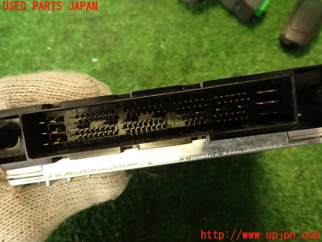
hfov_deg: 69.4
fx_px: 233
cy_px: 121
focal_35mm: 25
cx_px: 161
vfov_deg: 54.9
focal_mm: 4.5
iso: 250
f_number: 2
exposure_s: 1/30
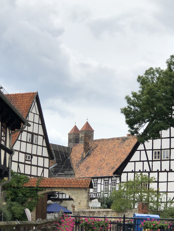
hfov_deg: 17.0
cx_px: 108
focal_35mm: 87
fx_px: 582
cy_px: 159
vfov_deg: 22.4
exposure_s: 1/475
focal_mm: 6.6
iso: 20
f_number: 2.8
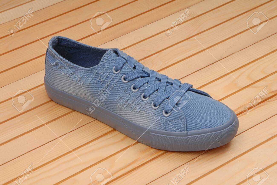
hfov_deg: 17.5
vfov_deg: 11.7
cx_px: 138
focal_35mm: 117
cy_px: 92
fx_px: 901
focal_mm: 78
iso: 250
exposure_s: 1/250
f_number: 20
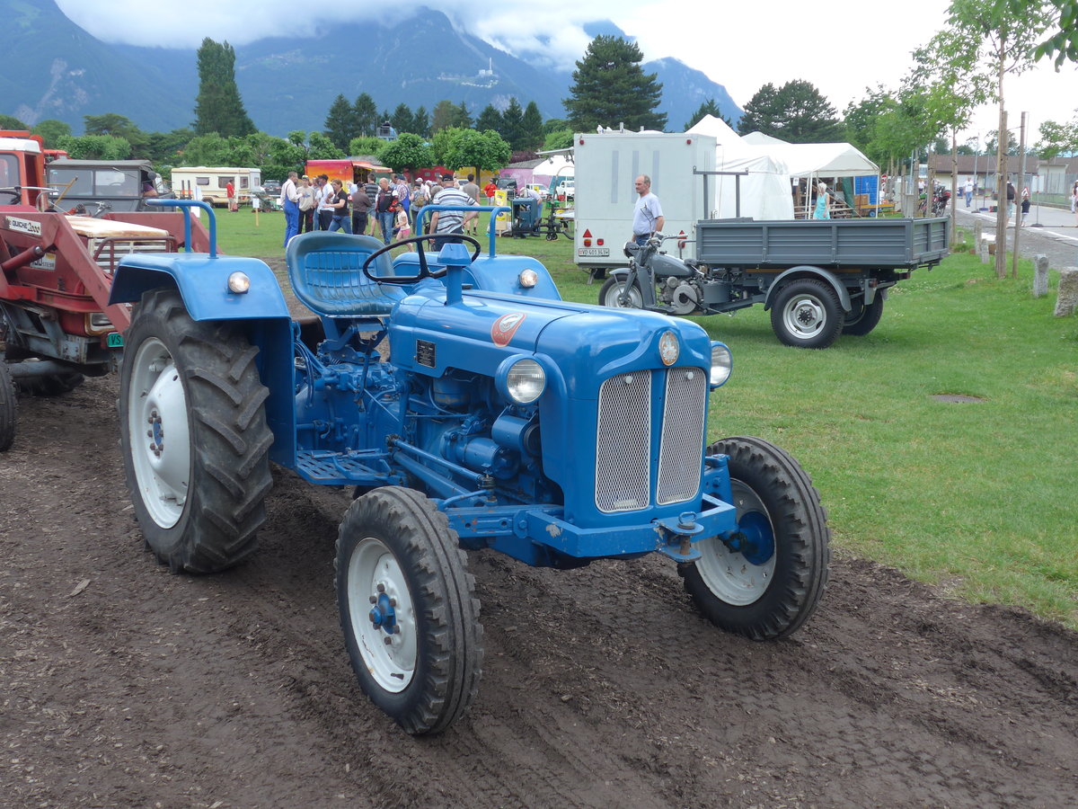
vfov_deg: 35.1
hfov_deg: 45.8
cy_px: 404
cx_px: 539
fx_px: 1277
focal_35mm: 41
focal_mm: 8.4
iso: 80
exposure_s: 1/320
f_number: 2.8
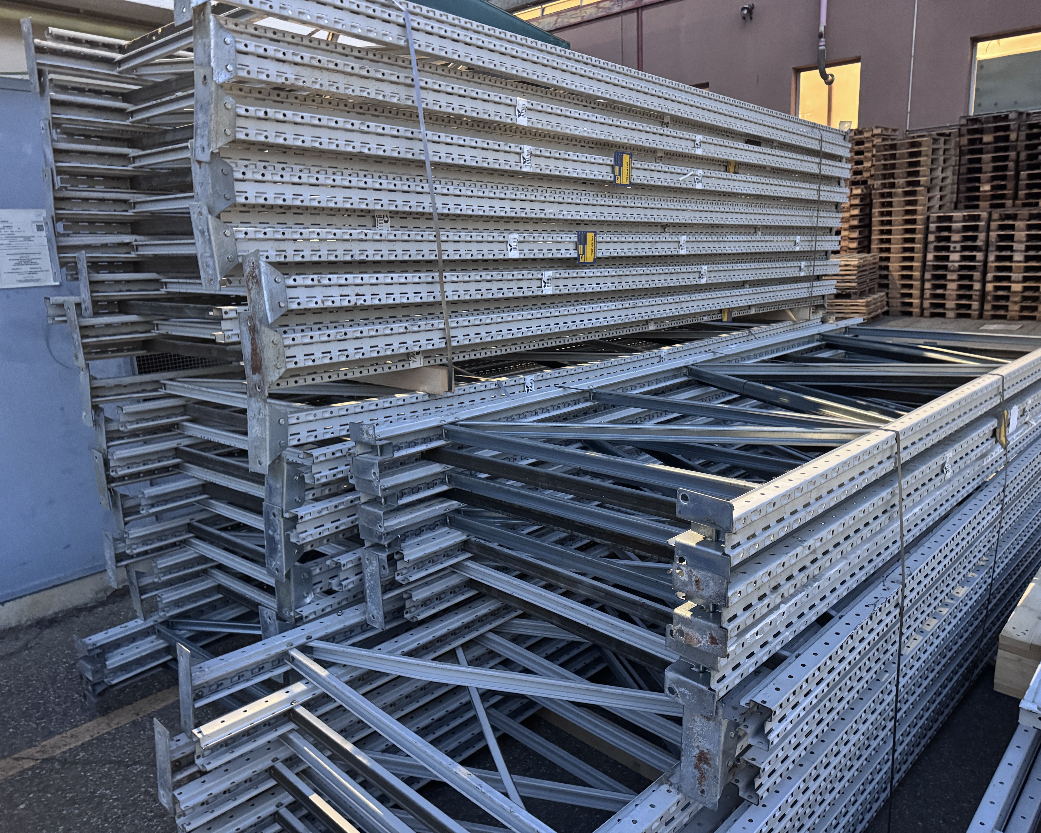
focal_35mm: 25
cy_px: 416
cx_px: 548
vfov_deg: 56.8
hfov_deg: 68.0
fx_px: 770
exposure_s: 1/33
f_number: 1.78
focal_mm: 6.76
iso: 1000
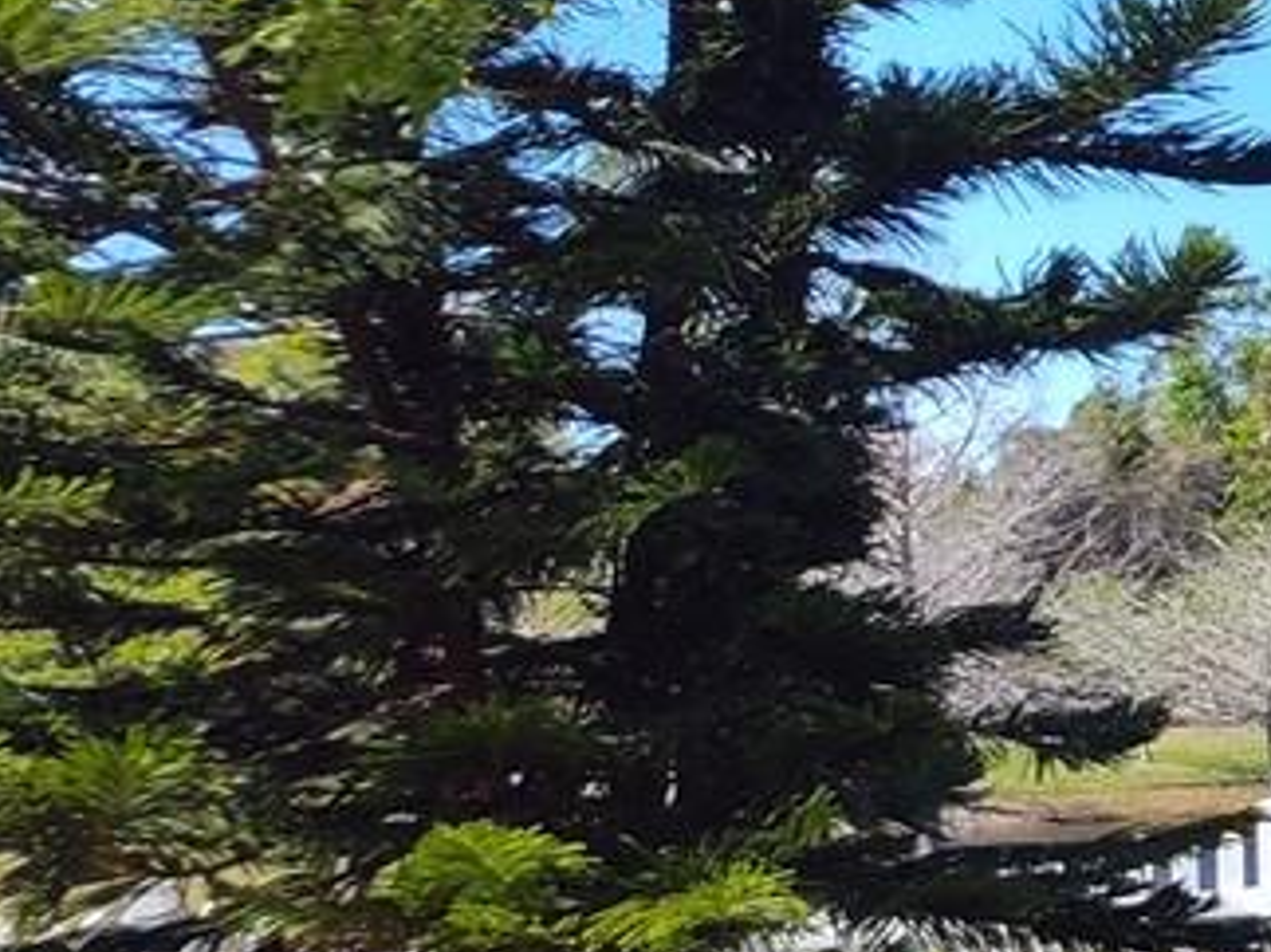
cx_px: 2884
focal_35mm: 114
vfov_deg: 13.0
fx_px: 4184
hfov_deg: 13.5
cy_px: 602
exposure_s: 1/1173
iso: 100
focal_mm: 5.56
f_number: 1.8
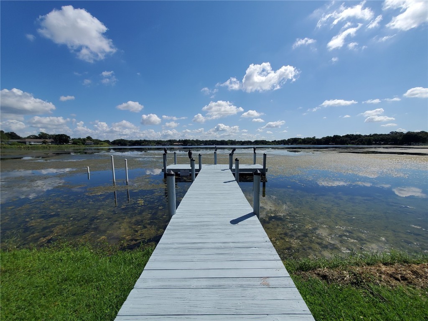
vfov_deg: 89.9
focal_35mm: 13
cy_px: 160
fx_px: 161
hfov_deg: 106.2
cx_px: 214
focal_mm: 1.8
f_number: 2.2
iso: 50
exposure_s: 1/1936
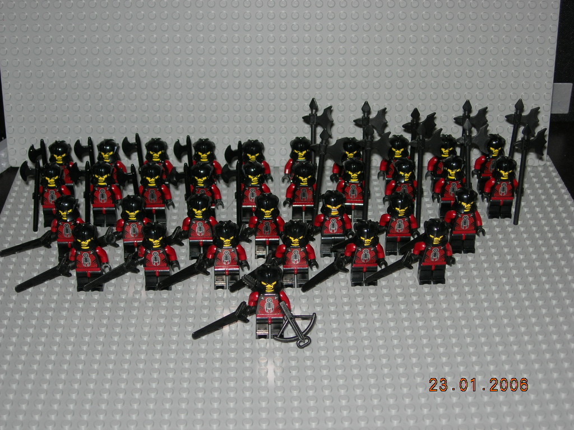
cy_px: 215
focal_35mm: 61
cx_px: 287
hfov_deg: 31.7
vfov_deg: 24.0
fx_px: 1011
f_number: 3.5
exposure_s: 1/60.1
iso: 64
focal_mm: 12.7
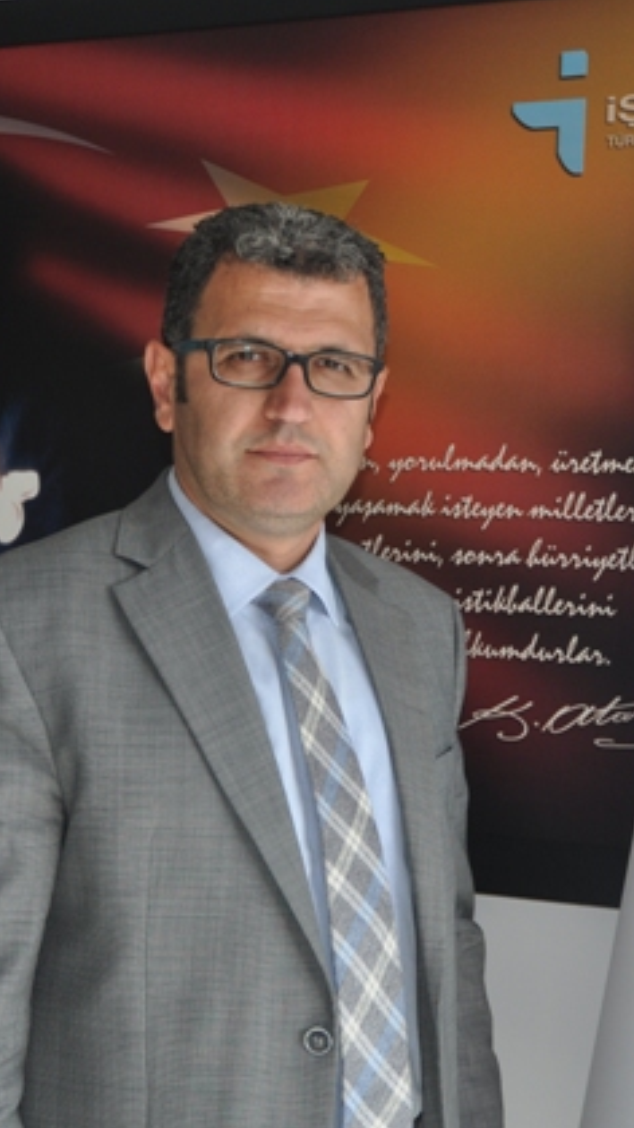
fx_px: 1789
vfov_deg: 35.0
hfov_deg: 20.1
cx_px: 395
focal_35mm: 60
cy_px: 565
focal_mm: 25
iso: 320
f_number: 3.8
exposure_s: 1/200
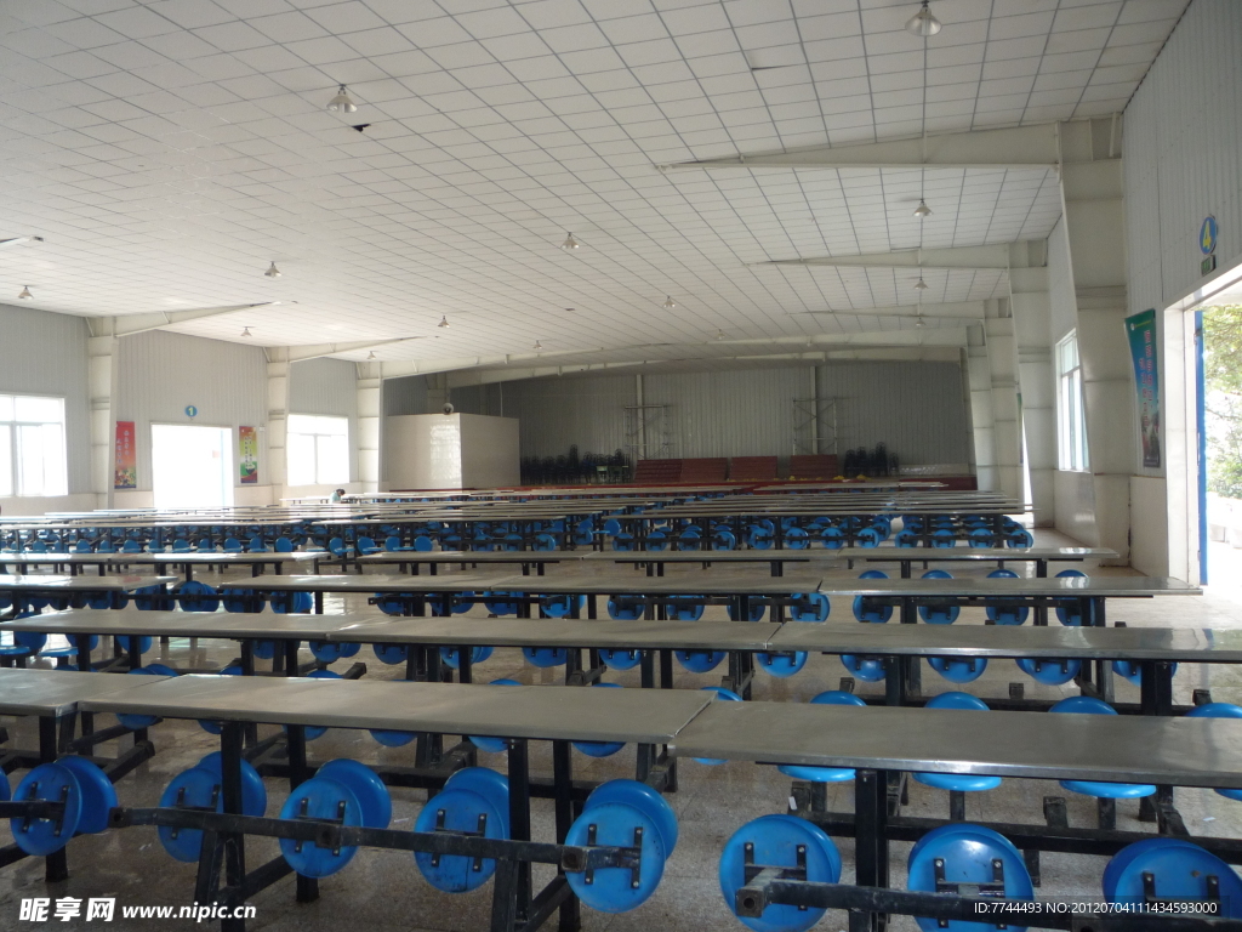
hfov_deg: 60.0
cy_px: 466
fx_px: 1076
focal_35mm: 30
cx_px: 621
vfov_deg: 46.8
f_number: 3.3
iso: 125
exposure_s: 1/30
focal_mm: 5.2
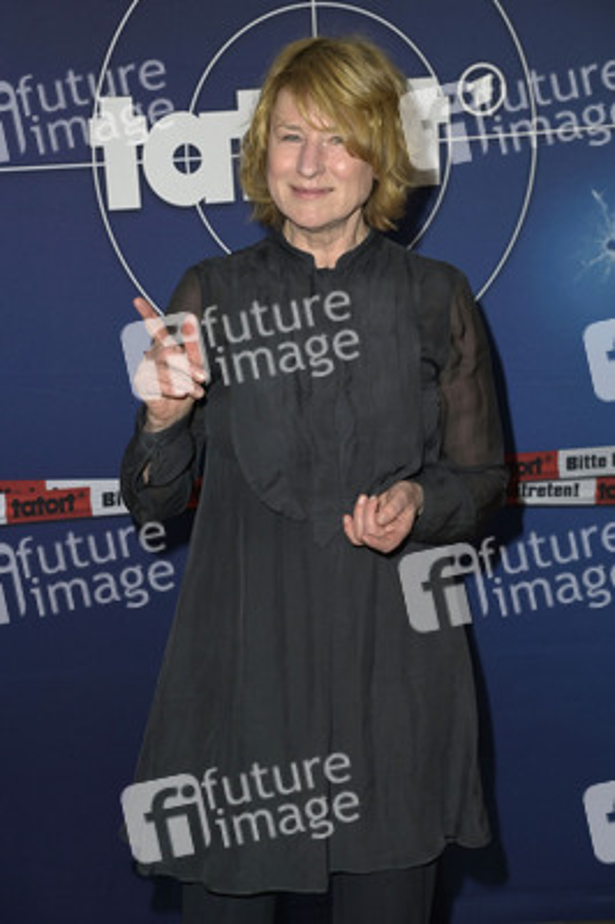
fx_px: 2002
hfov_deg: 17.5
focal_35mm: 78
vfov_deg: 26.0
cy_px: 462
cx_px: 308
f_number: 5.6
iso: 640
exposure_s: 1/250
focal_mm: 78
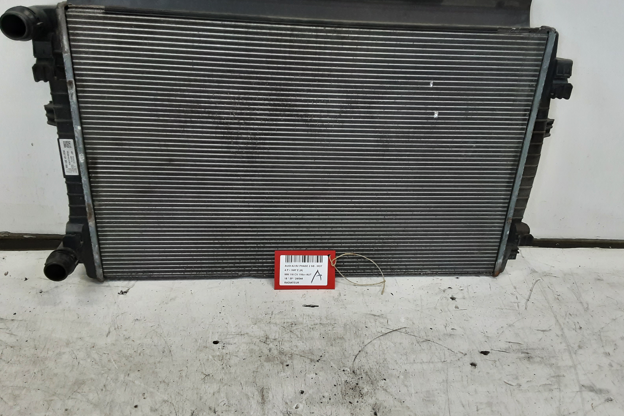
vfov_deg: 44.9
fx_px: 503
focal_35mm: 29
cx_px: 319
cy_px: 195
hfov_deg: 63.7
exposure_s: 1/50
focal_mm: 2.91
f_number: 1.9
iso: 125
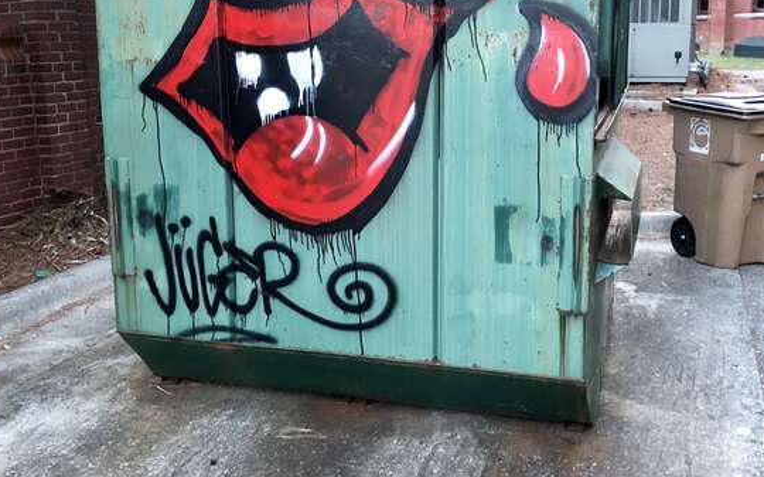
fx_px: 916
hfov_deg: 45.3
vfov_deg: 29.1
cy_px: 195
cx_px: 362
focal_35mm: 44
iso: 100
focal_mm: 3.99
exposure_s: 1/12
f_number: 1.8
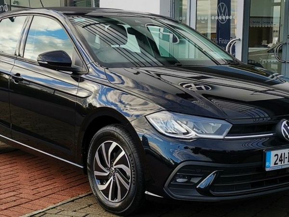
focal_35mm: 27
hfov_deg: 65.3
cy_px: 108
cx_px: 144
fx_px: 225
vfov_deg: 51.4
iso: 50
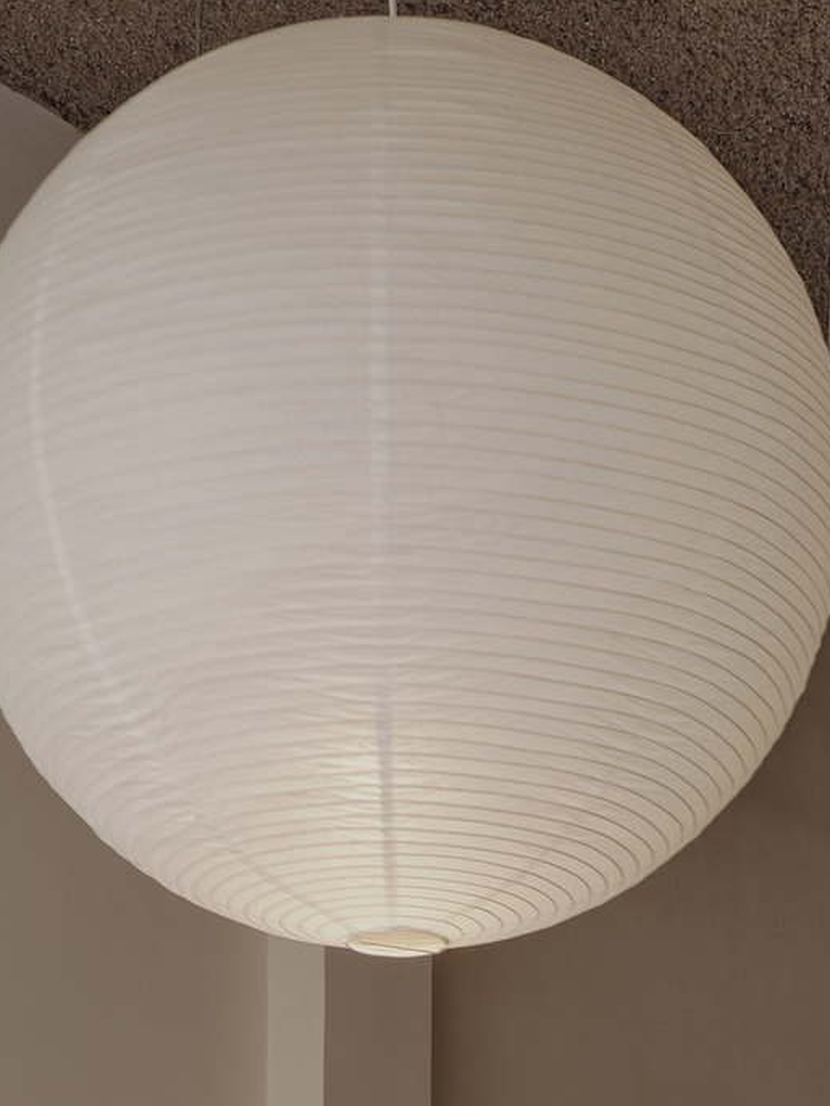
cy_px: 1725
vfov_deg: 16.3
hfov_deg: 13.6
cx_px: 462
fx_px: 3484
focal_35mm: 109
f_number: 18
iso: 100
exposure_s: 1/2
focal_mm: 35
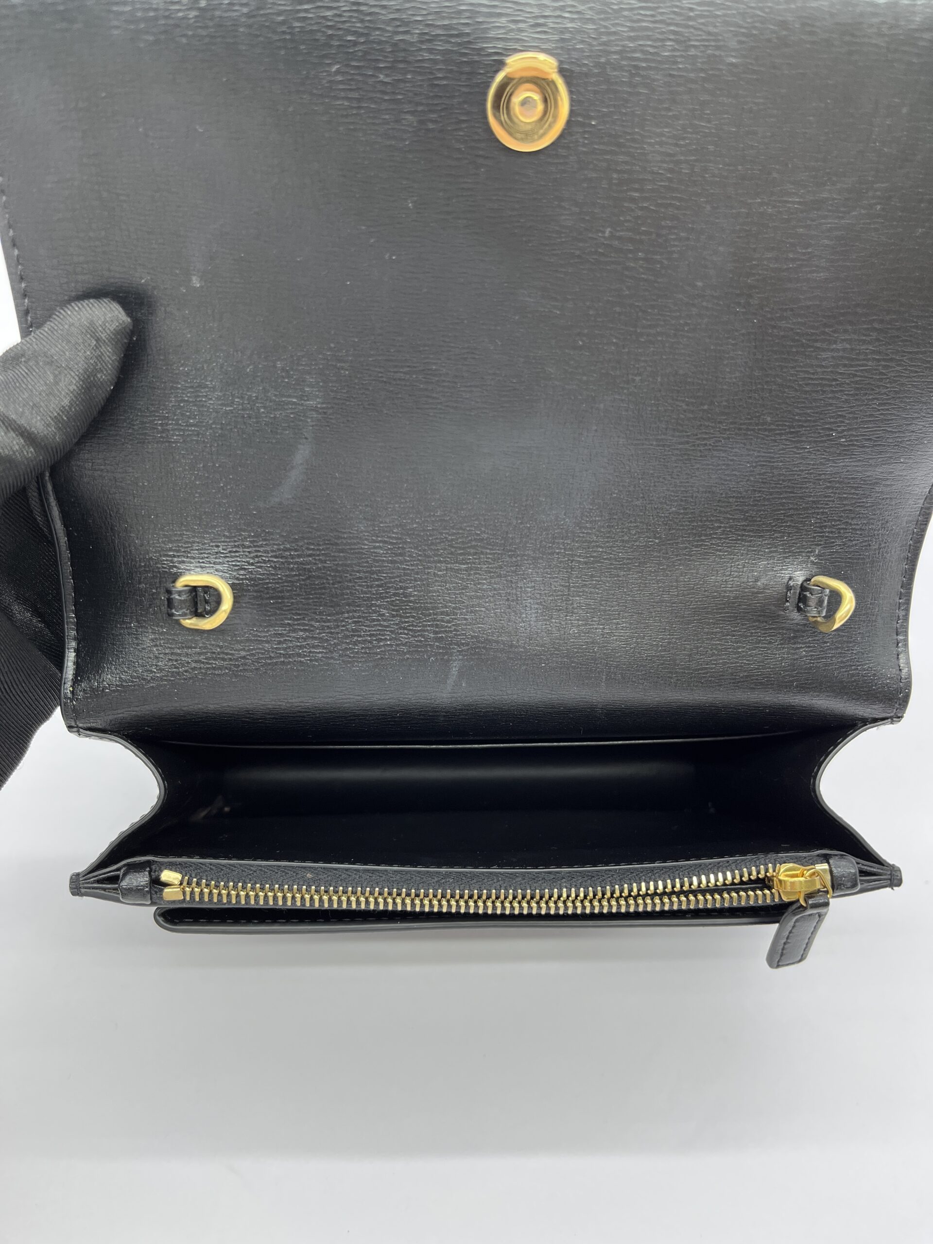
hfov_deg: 53.1
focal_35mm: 26
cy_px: 622
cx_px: 466
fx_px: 934
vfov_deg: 67.3
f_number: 1.6
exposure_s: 1/100
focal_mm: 5.1
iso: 50
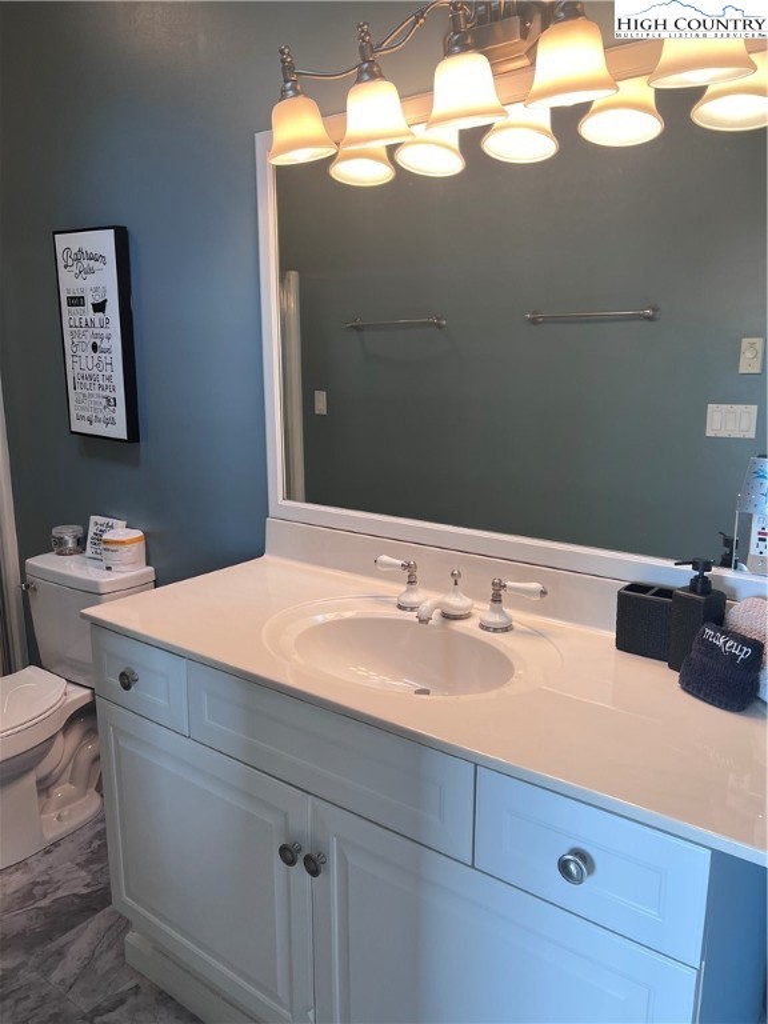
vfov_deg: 67.3
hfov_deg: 53.1
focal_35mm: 26
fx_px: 769
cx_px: 384
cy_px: 512
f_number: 1.5
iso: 80
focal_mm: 5.7
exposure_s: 1/120
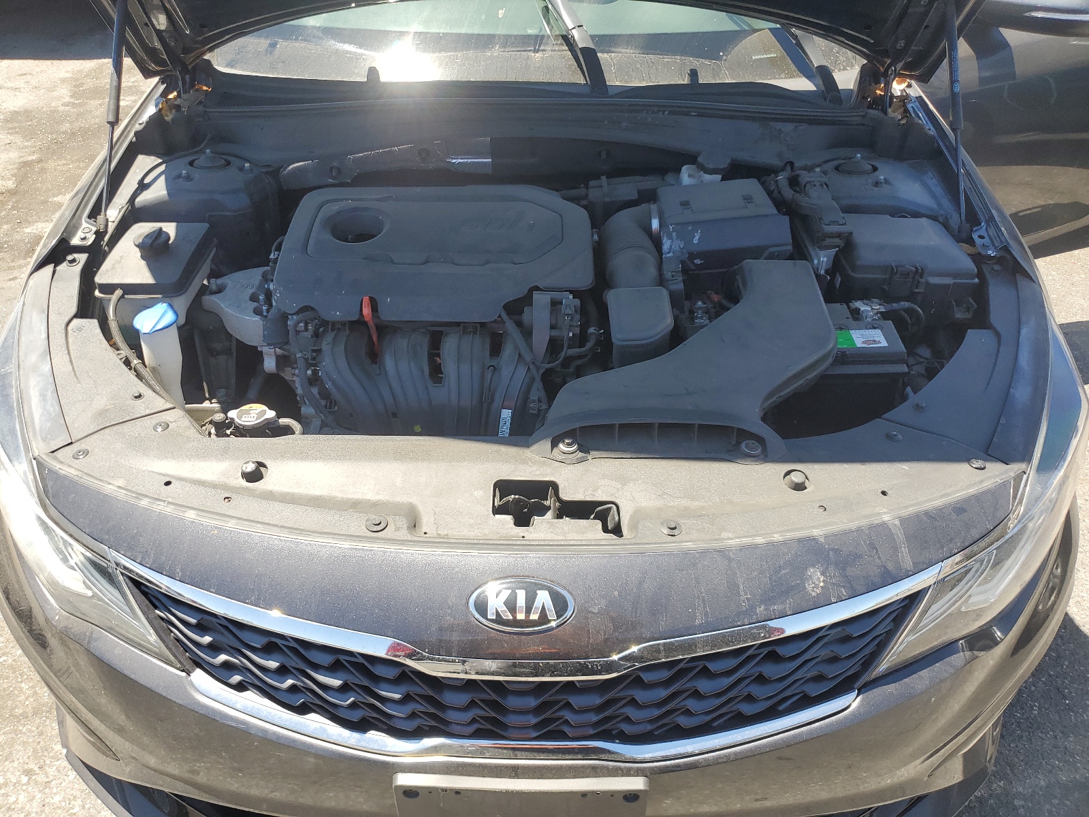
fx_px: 818
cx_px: 544
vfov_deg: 53.1
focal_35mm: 26
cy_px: 408
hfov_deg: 67.3
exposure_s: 1/909
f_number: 1.5
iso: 50
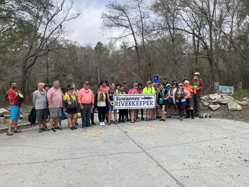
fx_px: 201
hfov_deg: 63.4
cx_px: 124
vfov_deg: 49.7
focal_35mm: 28
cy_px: 94
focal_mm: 3.99
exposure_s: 1/639
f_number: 1.8
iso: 32
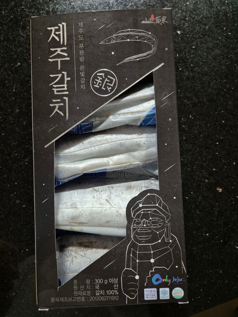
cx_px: 119
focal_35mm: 23
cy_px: 158
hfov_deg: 58.9
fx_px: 211
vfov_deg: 73.9
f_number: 1.8
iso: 640
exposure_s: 1/60
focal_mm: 5.4
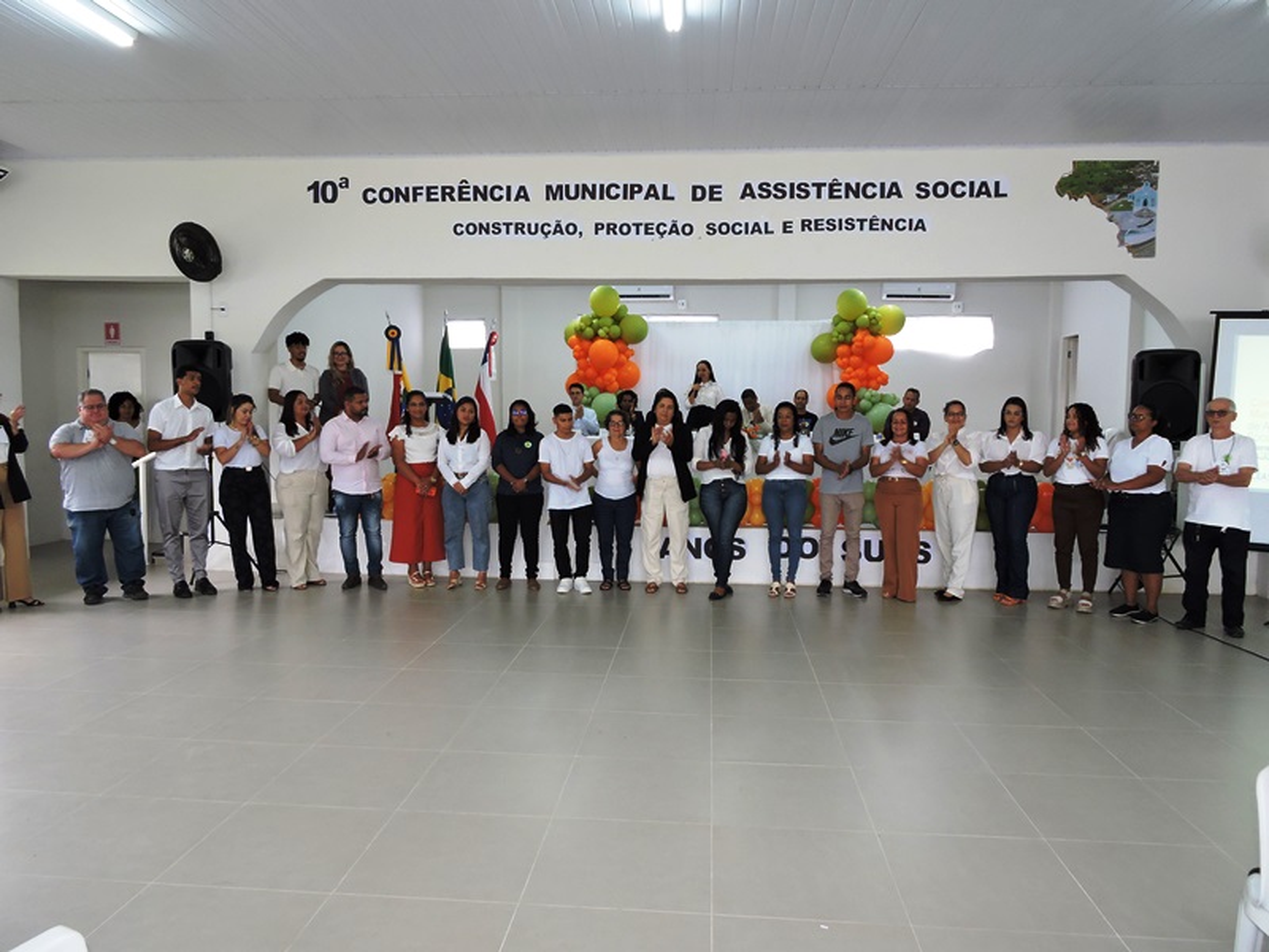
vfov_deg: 56.8
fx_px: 880
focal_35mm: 24
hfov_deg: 71.6
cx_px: 634
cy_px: 476
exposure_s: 1/40
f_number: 3.3
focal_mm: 4.3
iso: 200
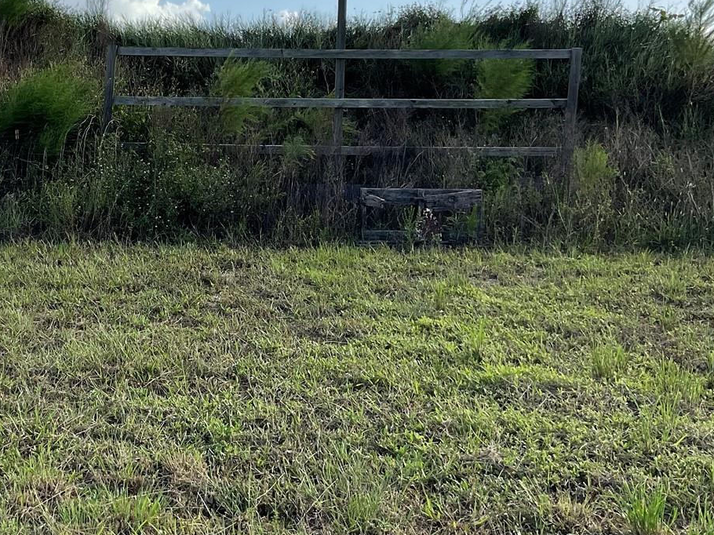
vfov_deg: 28.3
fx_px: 1052
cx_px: 172
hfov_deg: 36.6
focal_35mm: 51
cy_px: 171
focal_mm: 3
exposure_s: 1/1730
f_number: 1.8
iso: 16
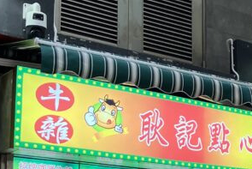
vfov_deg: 13.2
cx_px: 304
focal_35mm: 101
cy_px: 205
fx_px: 707
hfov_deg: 19.1
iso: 80
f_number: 1.8
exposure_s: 1/100
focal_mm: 3.99
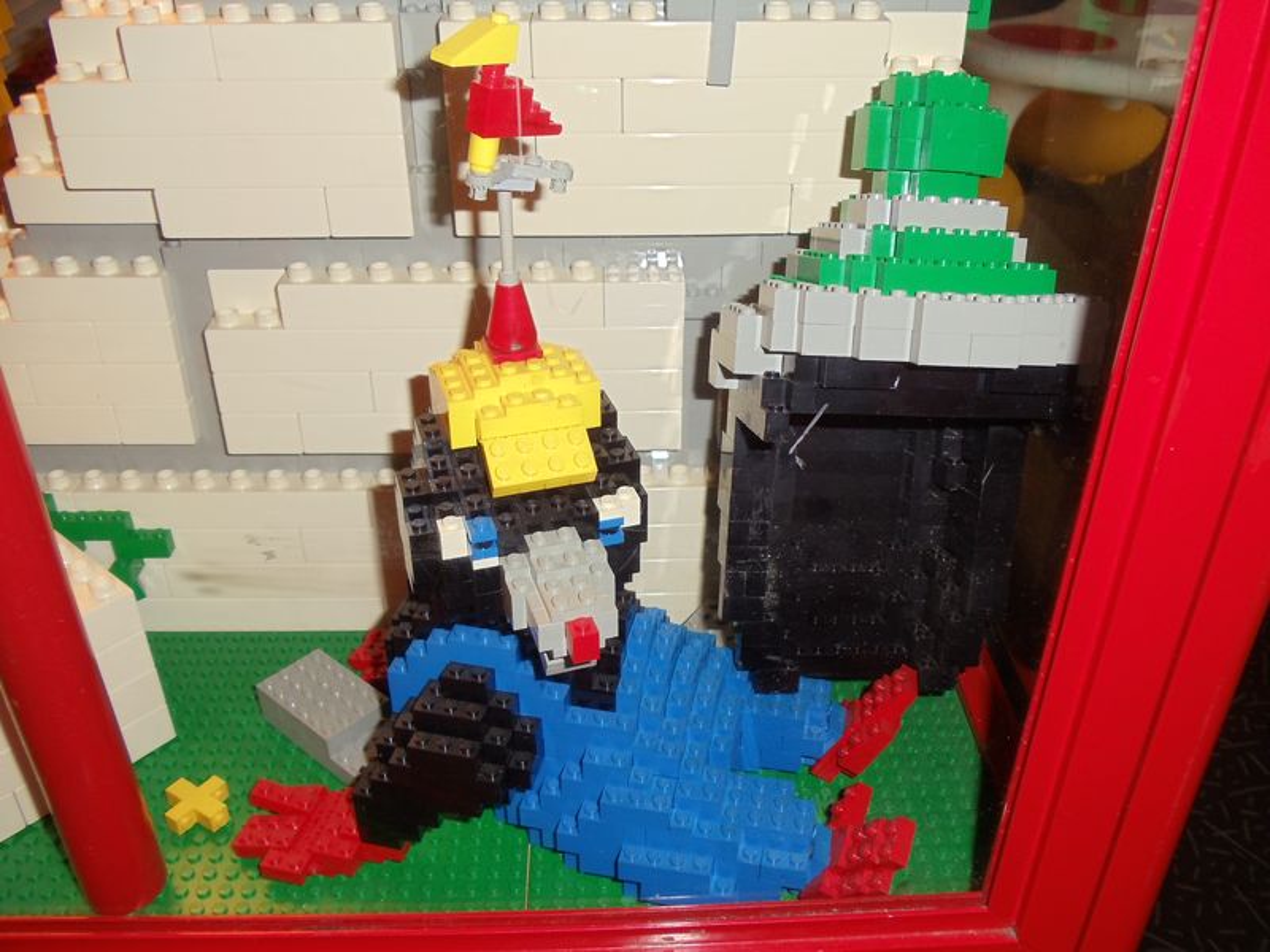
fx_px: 1614
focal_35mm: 44
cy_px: 476
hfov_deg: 42.9
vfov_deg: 32.9
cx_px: 635
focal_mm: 6
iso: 80
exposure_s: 1/8
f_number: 3.5
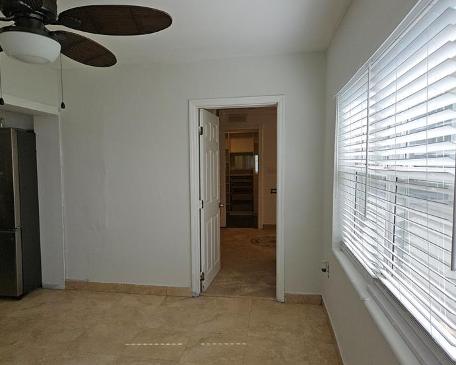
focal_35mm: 26
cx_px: 207
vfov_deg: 54.9
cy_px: 182
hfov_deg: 65.9
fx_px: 351
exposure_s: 1/407
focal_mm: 5.4
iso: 40
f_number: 1.8
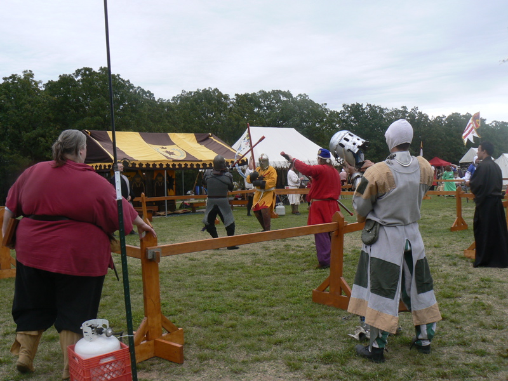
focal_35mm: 36
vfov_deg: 39.7
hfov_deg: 51.4
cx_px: 254
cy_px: 190
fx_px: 528
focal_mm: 6
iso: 80
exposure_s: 1/250
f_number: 5.6
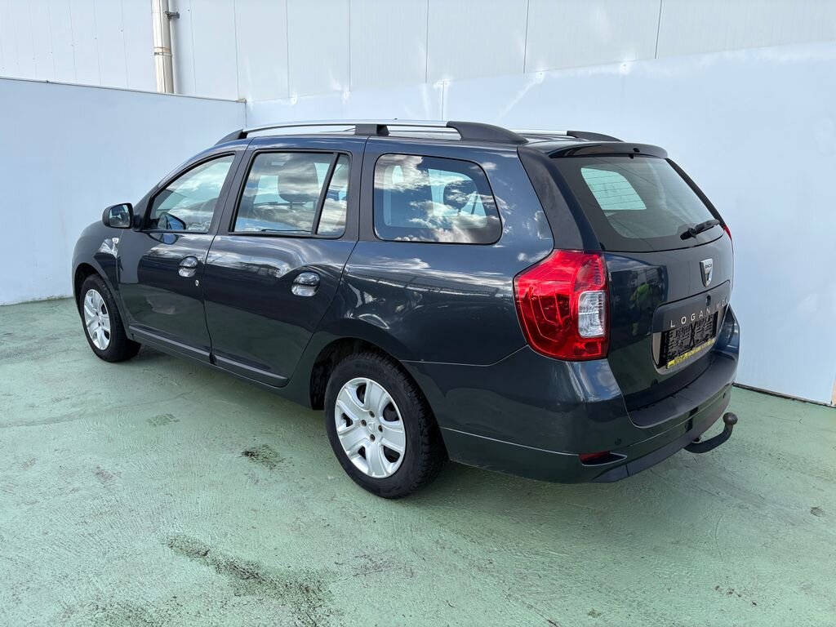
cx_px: 418
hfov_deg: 67.3
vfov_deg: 53.1
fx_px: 628
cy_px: 314
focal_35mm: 26
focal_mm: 5.96
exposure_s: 1/1081
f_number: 1.6
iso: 50
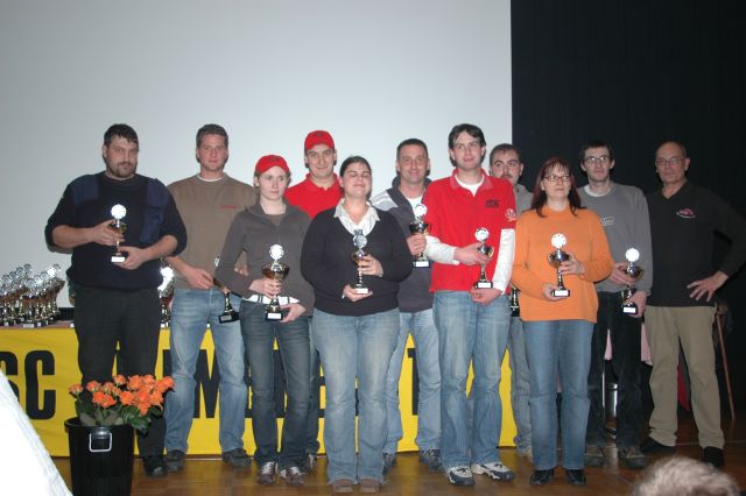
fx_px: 777
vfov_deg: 35.5
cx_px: 373
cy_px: 248
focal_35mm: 38
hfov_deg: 51.3
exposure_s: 1/60
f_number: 4
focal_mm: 25
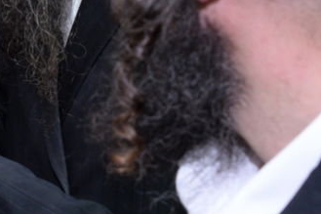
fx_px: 971
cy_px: -53
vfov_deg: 12.2
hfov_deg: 17.4
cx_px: -122
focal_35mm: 109
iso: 1250
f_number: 6.3
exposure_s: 1/80
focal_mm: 28
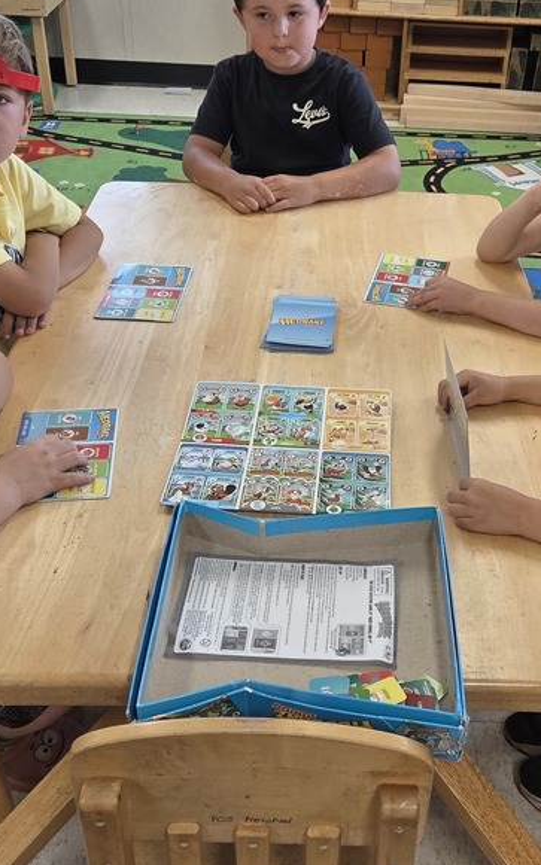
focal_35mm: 43
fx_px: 1015
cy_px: 381
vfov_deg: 46.1
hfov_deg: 29.7
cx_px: 350
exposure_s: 1/120
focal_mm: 5.4
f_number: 1.8
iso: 64
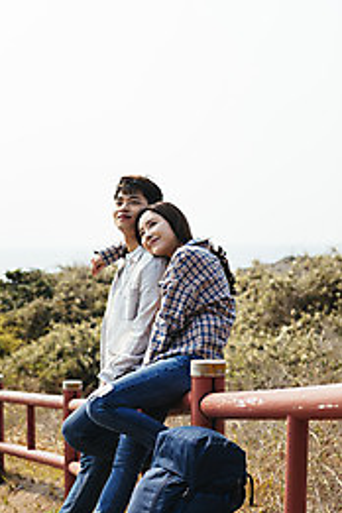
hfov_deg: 19.6
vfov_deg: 29.2
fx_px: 983
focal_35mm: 69
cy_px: 267
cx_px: 82
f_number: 2.8
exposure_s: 1/3200
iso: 100
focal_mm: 45
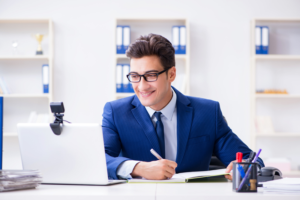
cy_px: 100
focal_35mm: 105
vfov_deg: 13.0
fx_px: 875
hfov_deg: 19.5
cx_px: 150
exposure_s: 1/100
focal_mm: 105
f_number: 5
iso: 160
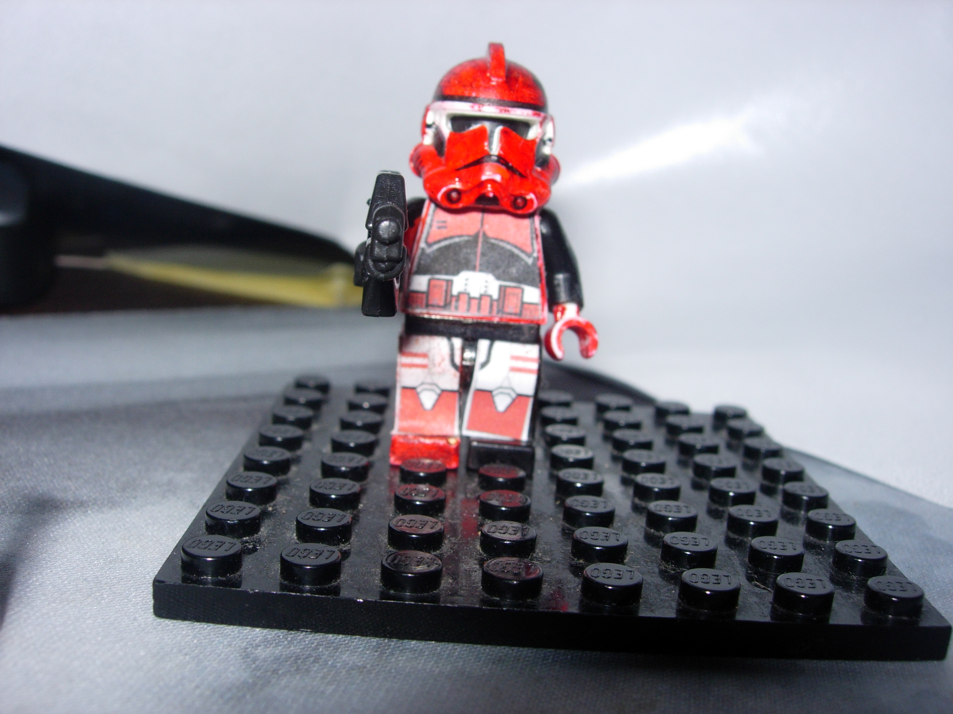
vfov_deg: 37.7
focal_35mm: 38
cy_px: 357
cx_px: 476
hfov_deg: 49.0
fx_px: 1046
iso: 79
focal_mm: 7.8
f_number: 4.8
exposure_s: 1/64
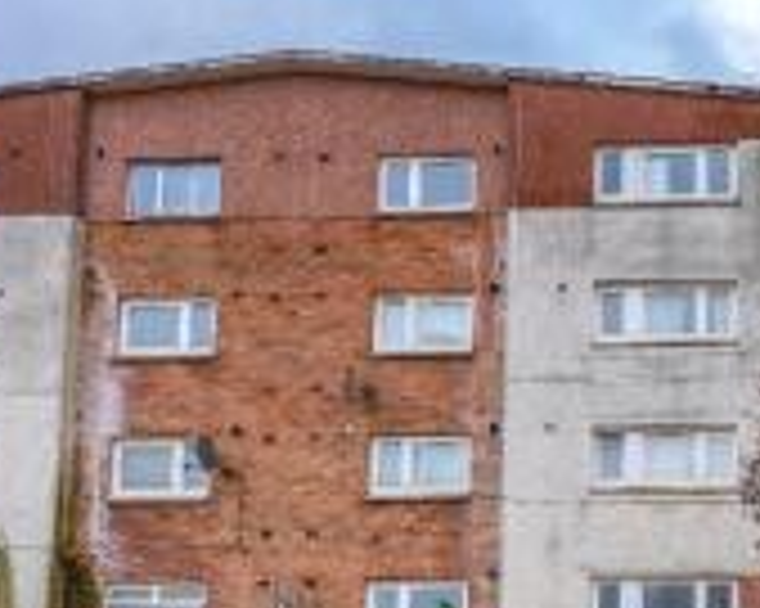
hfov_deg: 36.4
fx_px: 1012
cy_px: 633
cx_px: 787
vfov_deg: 30.6
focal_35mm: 45
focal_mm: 17
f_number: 9
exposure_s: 1/30
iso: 160
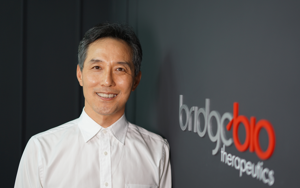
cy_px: 95
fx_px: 442
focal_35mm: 54
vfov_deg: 24.0
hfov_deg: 37.5
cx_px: 147
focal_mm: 50
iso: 100
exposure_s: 1/100
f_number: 1.8
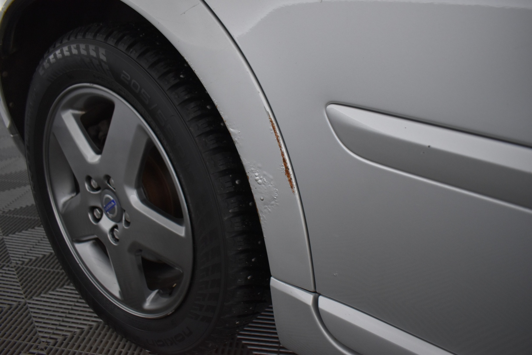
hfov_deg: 67.4
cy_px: 178
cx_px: 266
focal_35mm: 27
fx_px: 399
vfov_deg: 47.9
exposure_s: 1/60
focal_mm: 18
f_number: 3.5
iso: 1000
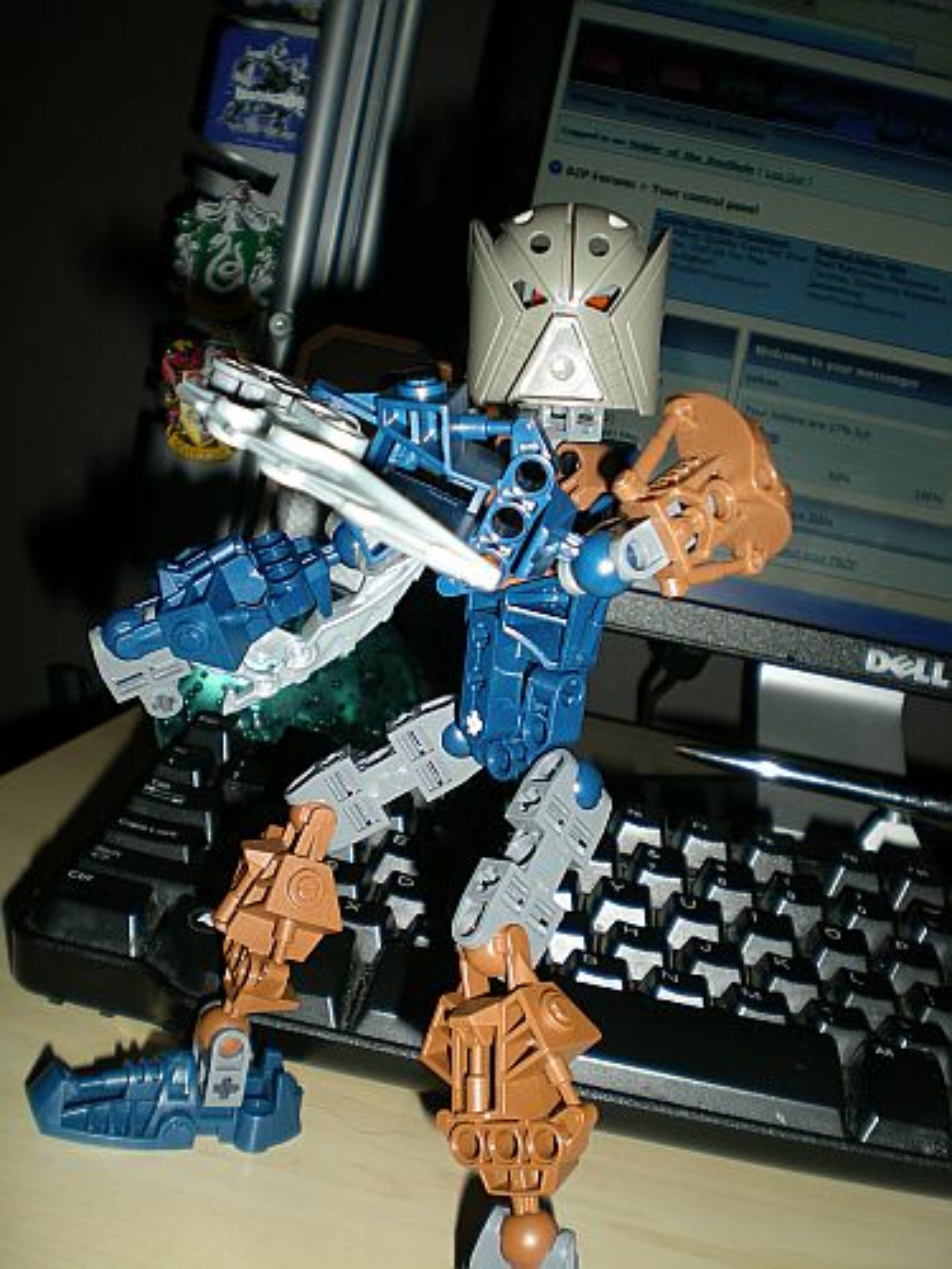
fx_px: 1393
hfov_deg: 37.7
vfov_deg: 49.0
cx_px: 476
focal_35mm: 38
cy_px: 634
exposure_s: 1/60
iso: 50
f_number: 3.1
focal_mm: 6.3
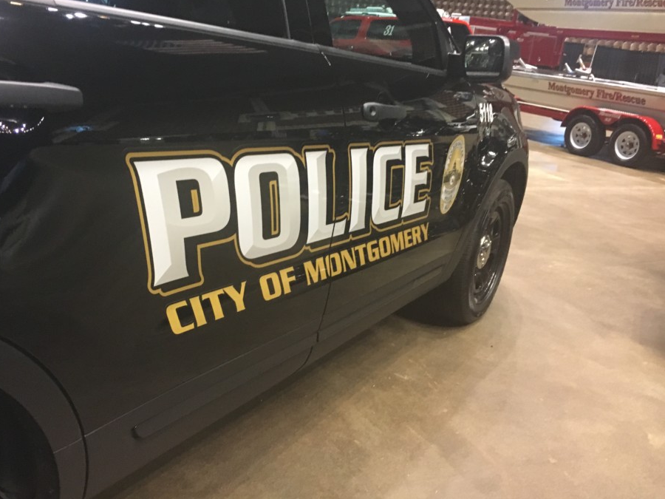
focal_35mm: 33
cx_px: 287
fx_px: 634
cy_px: 217
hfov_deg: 55.2
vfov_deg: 42.9
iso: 200
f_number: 2.2
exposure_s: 1/15
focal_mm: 4.15
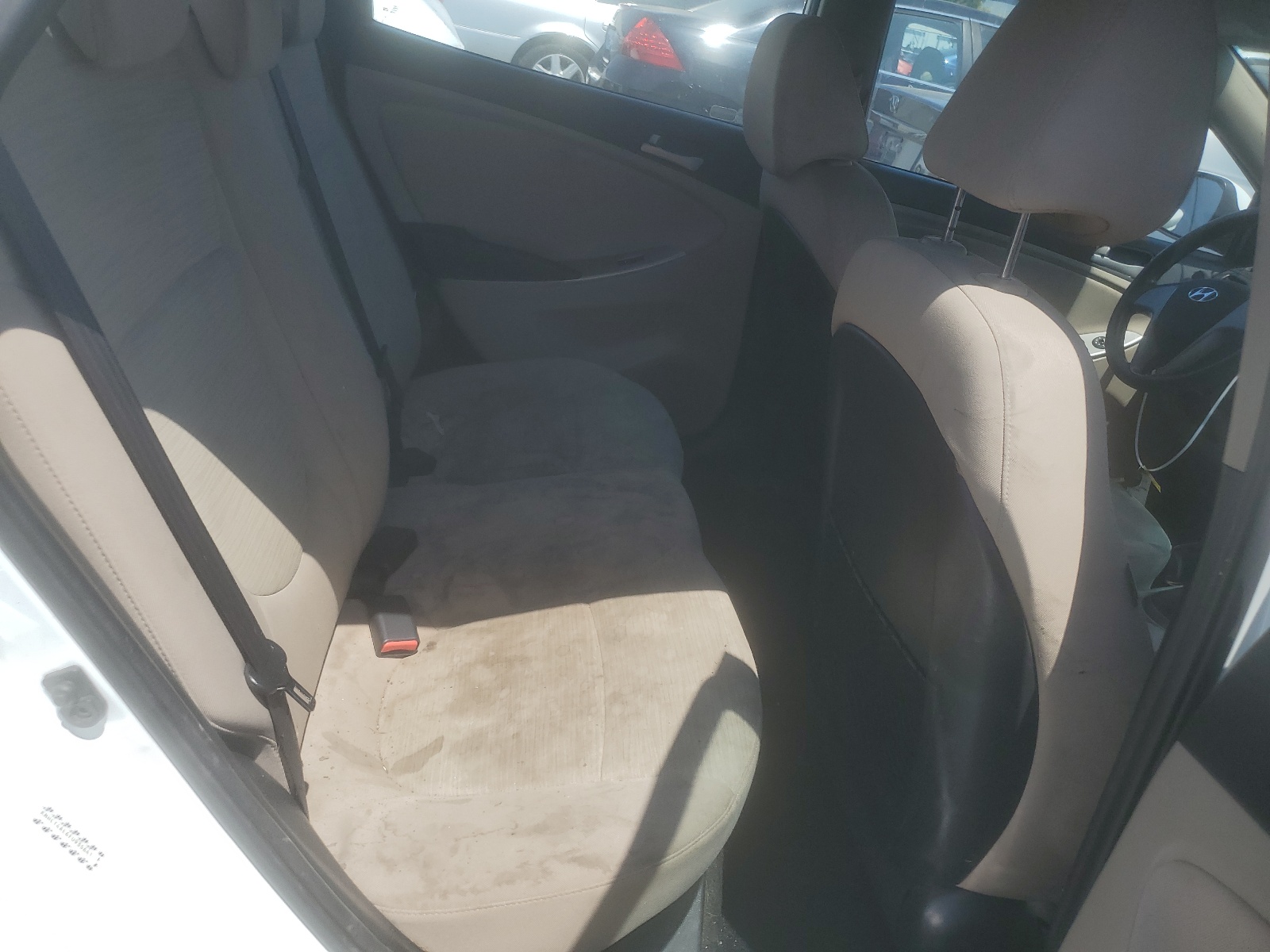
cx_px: 635
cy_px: 476
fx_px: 954
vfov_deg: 53.1
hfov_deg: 67.3
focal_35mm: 26
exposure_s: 1/2500
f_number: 1.5
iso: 50
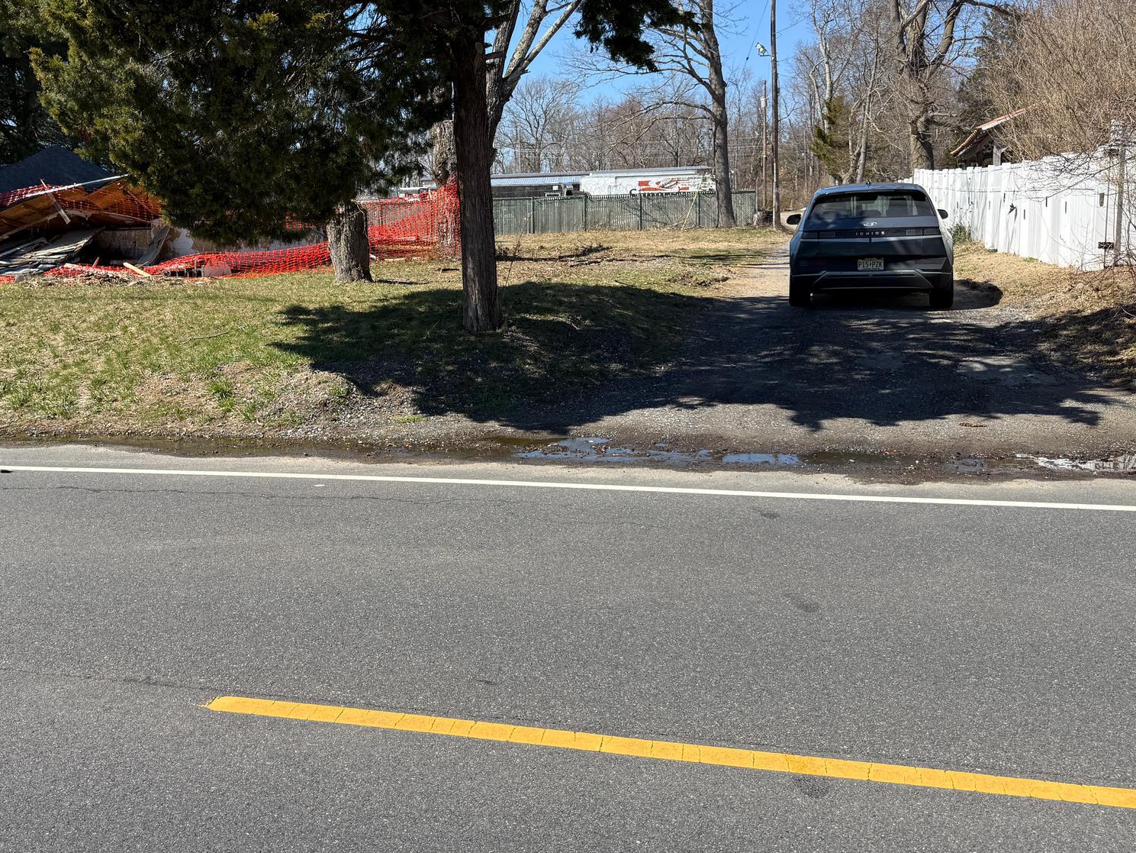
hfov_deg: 54.3
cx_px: 388
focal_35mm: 33
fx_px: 1083
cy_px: 308
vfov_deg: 42.5
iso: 80
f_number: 1.78
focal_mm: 6.76
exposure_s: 1/2801
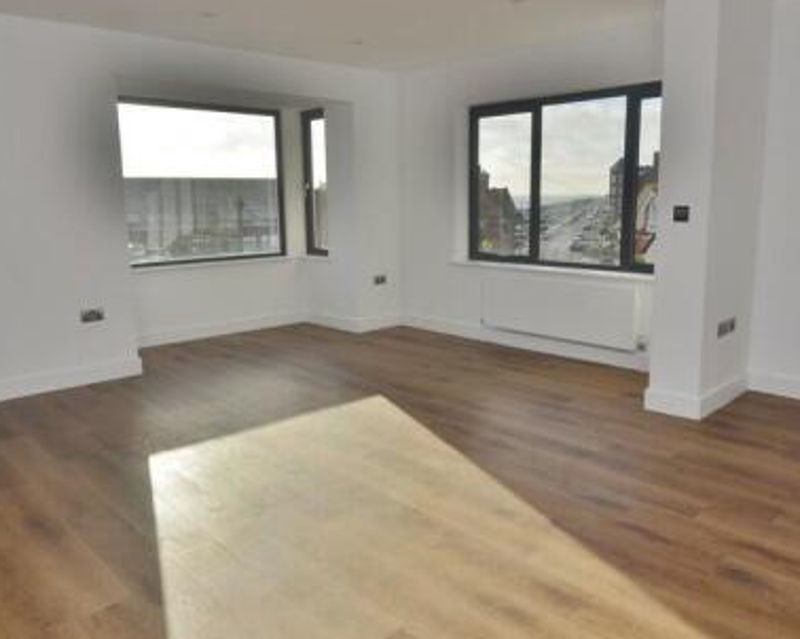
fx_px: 635
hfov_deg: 64.4
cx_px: 413
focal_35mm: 27
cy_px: 300
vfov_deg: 53.4
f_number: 9
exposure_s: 1/200
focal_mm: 11
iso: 100
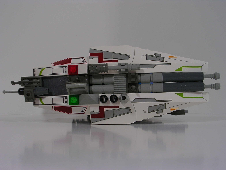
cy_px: 85
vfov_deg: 26.1
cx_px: 113
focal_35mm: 56
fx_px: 366
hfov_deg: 34.3
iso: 50
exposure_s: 1/30
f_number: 3.3
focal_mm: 8.5
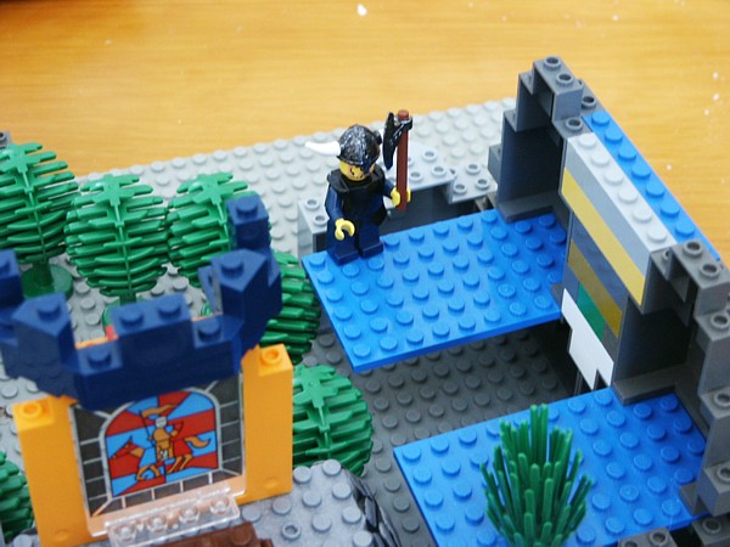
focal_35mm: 78
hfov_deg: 25.0
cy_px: 274
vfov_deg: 18.9
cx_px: 365
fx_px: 1645
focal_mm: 15.53
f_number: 3.6
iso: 200
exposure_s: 1/10
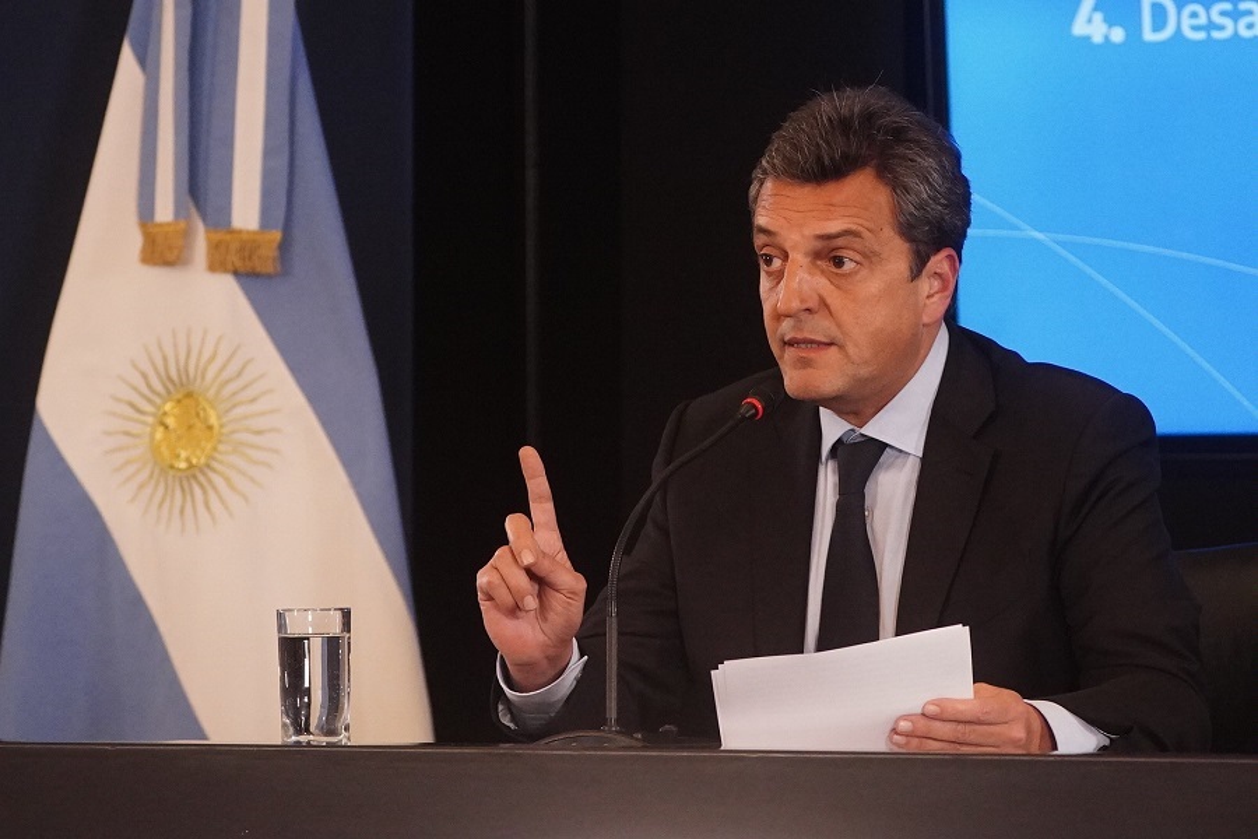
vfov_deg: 6.0
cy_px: 420
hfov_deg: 9.0
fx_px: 7967
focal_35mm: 228
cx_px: 629
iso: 8000
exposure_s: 1/1000
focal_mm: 152
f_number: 5
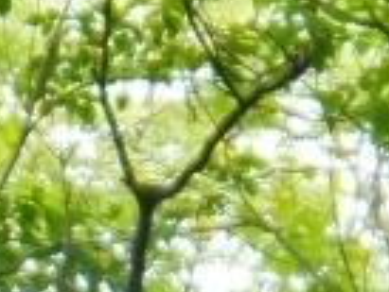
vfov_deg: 3.7
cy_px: 794
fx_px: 4375
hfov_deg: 5.1
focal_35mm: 389
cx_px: -21
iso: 800
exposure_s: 1/60
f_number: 4.7
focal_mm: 26
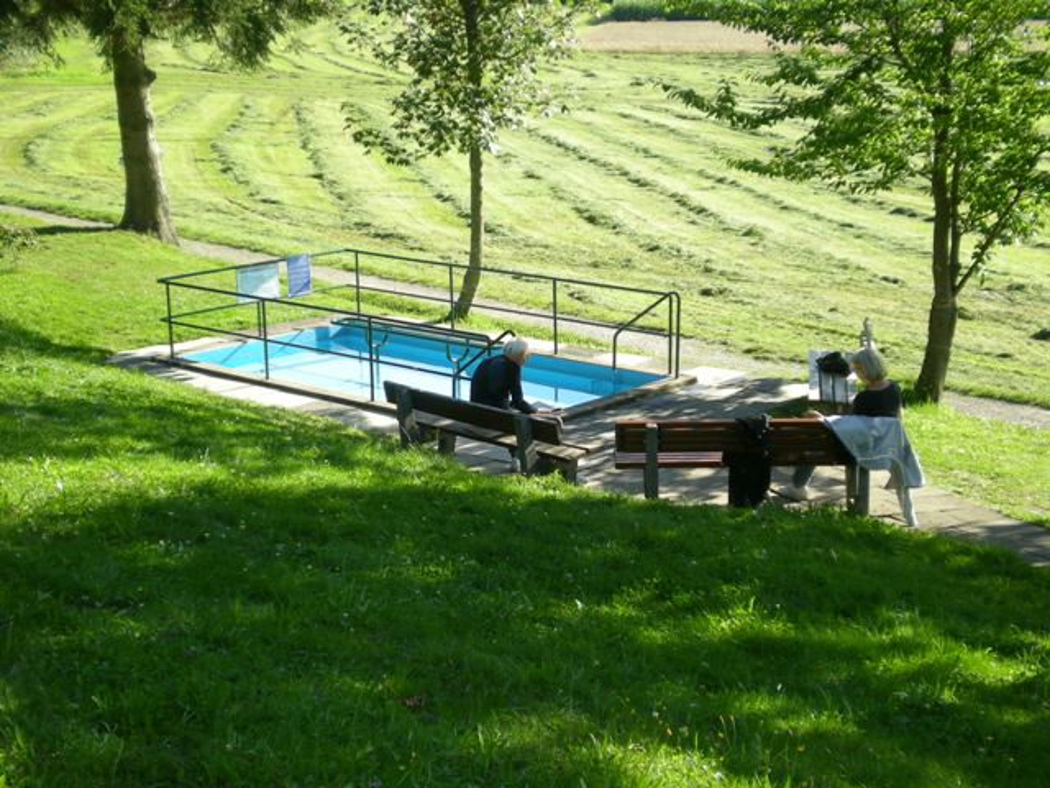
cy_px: 394
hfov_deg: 34.3
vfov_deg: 26.1
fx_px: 1699
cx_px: 525
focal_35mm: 56
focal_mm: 9.3
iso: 50
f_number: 3.9
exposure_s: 1/137
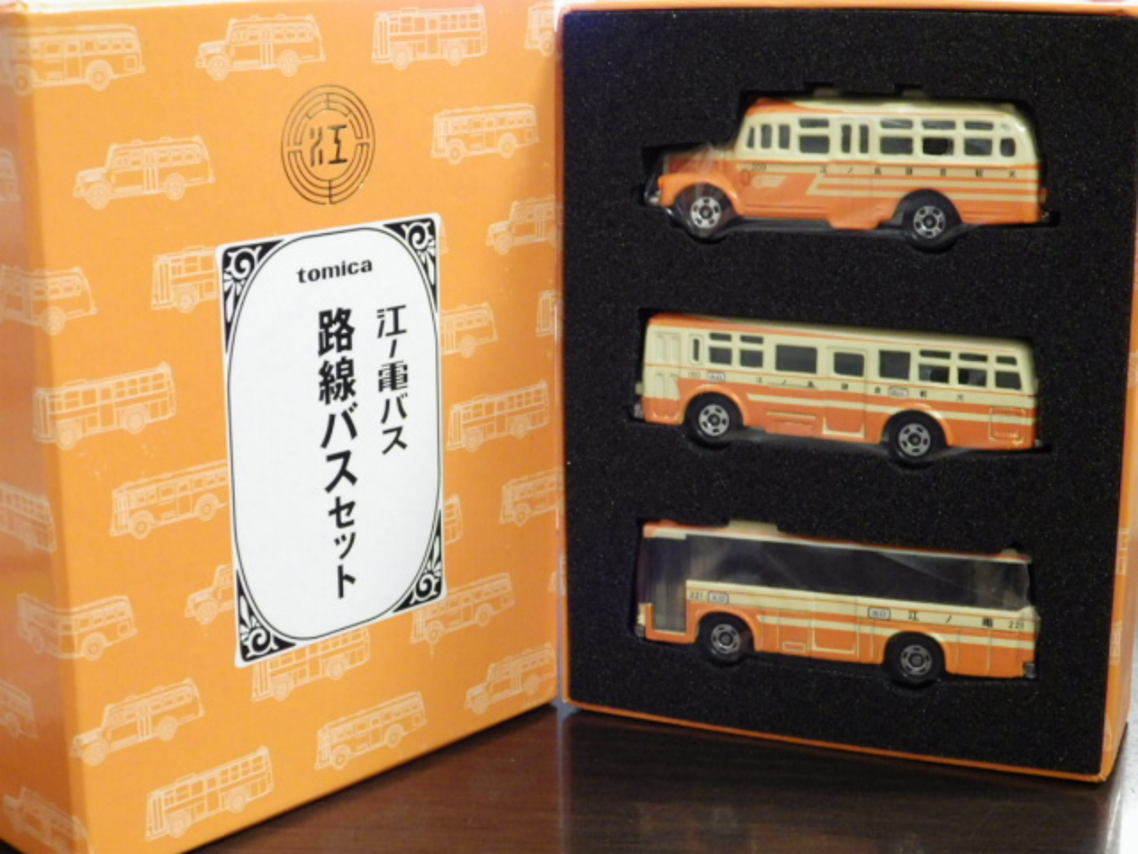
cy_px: 427
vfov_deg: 24.8
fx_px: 1940
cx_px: 569
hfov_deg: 32.7
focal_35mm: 59
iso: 800
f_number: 4
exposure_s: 1/25
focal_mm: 10.7
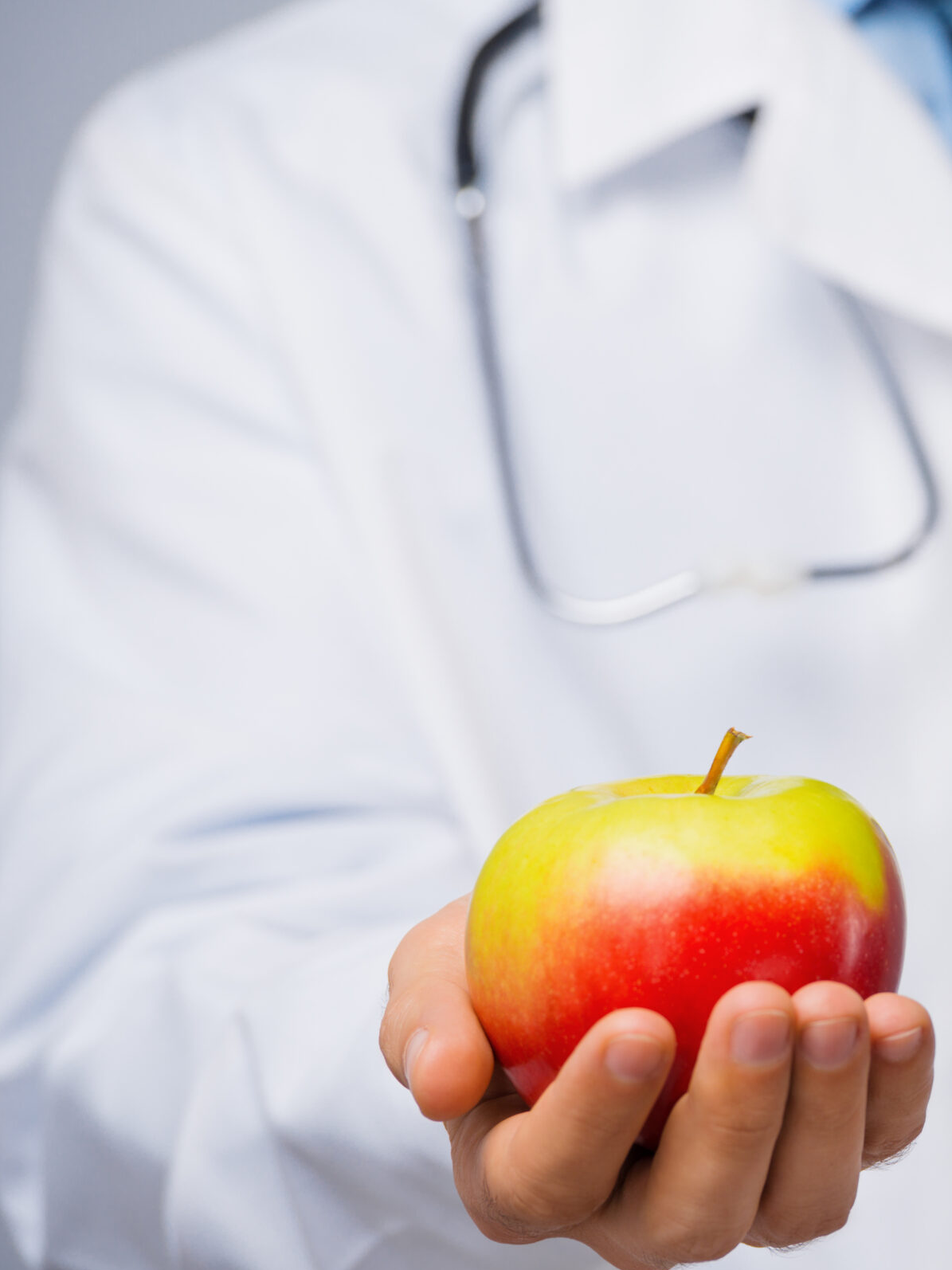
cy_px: 610
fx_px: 11334
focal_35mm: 309
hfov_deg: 4.8
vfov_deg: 6.4
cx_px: 955
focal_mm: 200
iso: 100
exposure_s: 1/160
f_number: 5.6
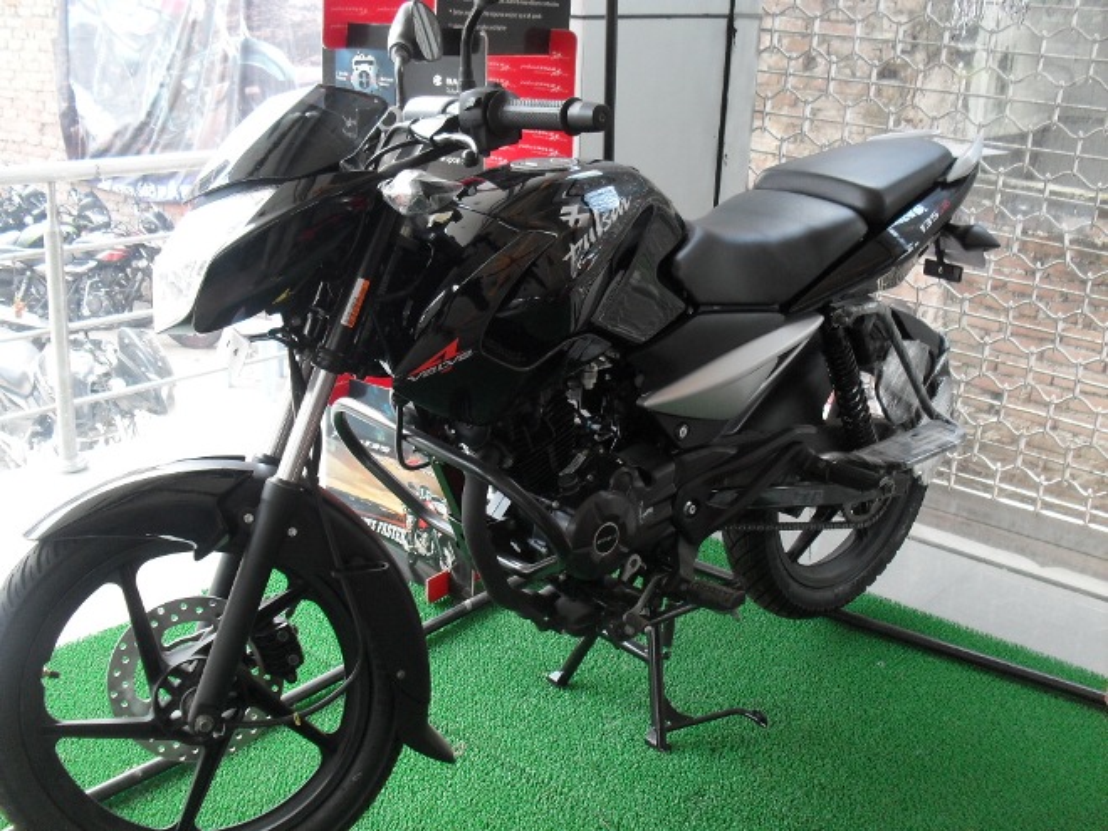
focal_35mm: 38
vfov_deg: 37.7
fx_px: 1216
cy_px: 416
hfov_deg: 49.0
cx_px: 554
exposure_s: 1/45
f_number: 2.8
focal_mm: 6.3
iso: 100
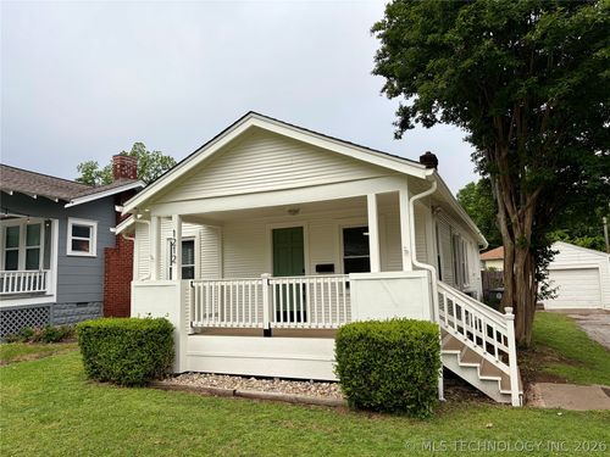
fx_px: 458
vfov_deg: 53.1
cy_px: 228
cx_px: 305
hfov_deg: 67.3
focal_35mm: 26
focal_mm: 5.96
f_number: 1.6
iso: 50
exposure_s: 1/1626
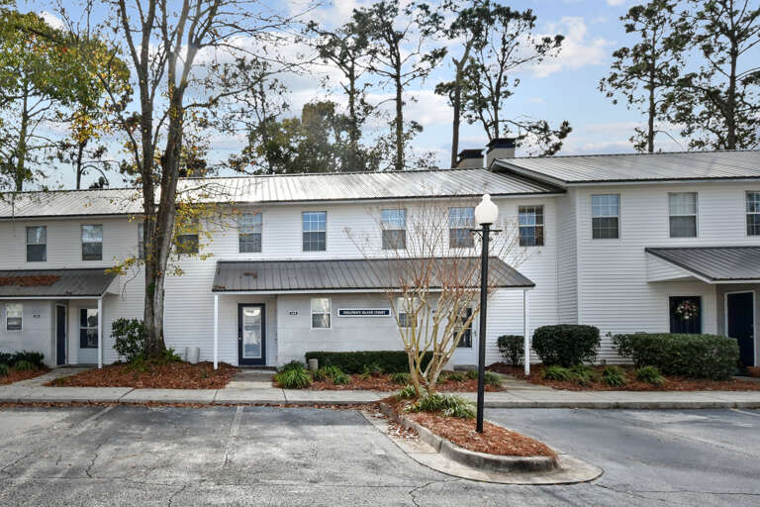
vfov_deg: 72.1
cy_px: 254
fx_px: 348
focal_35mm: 16
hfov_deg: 95.0
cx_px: 380
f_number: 8
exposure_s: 1/160
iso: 400
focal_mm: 11
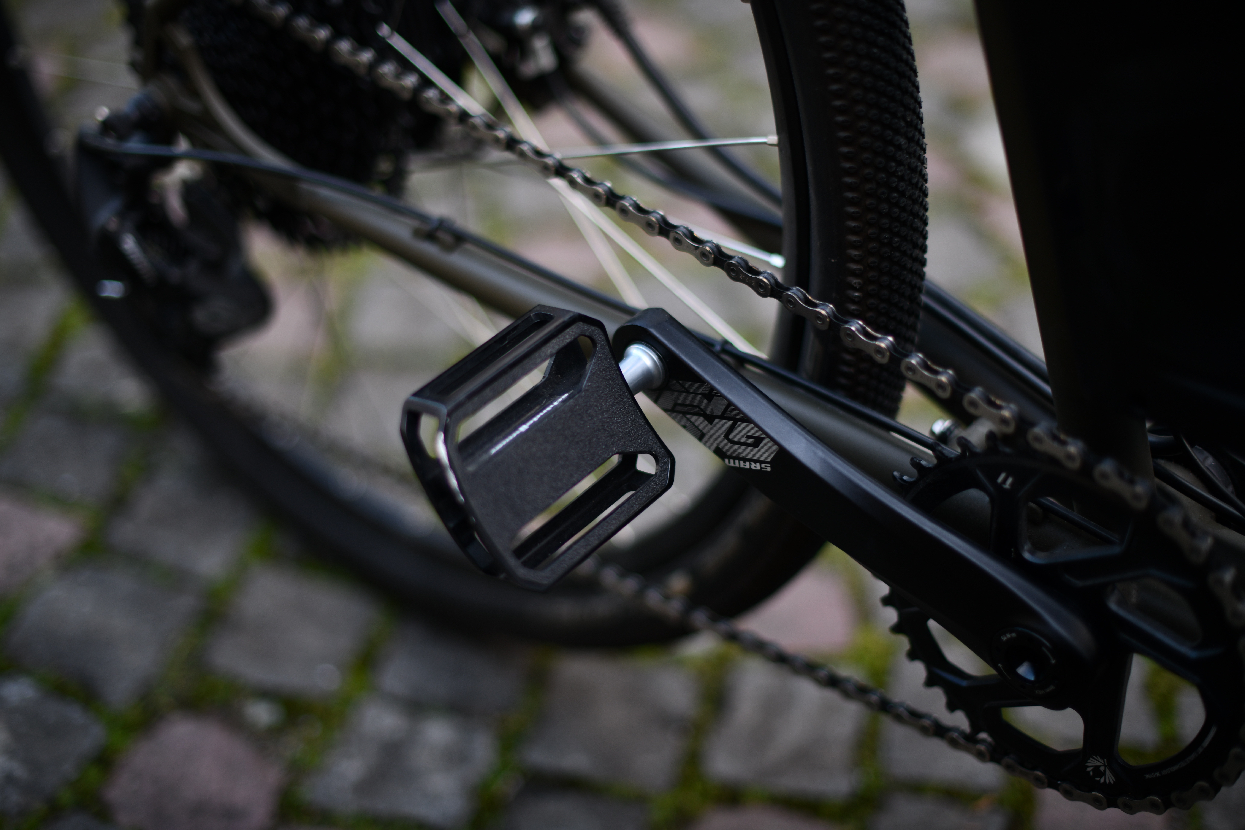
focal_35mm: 50
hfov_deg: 39.6
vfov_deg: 27.0
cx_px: 622
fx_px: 1729
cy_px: 415
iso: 100
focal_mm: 50
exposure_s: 1/100
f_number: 1.4
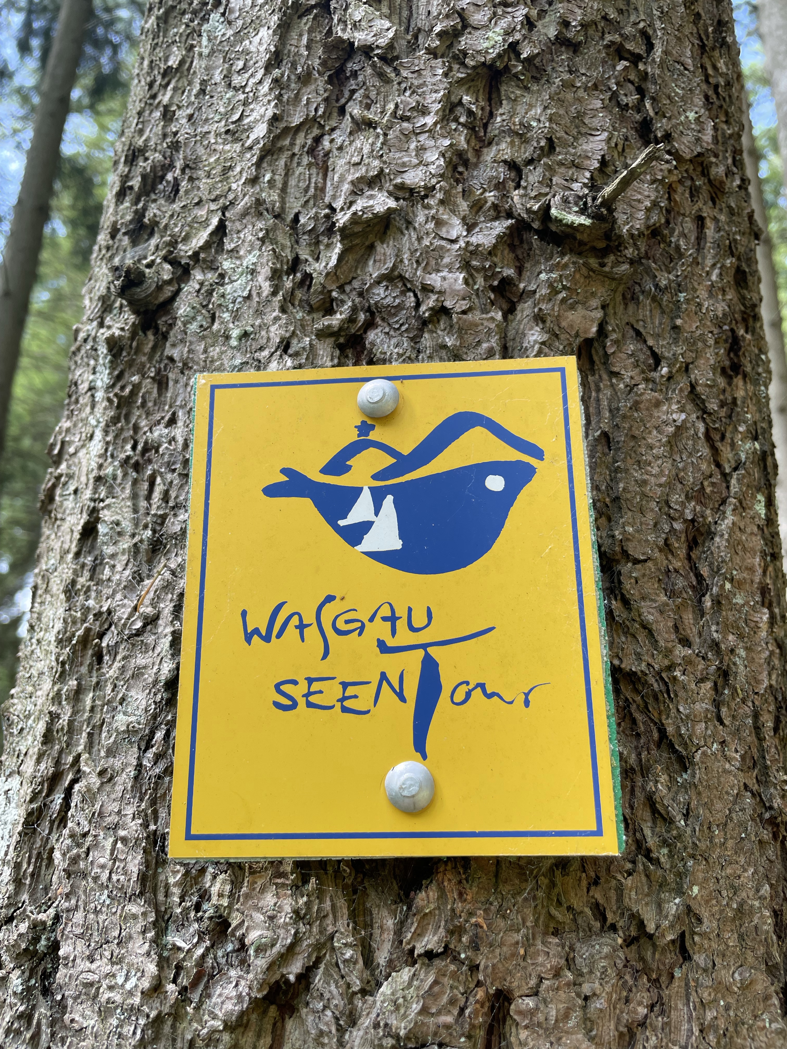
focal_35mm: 26
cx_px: 394
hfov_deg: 53.1
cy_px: 524
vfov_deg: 67.3
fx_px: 788
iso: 32
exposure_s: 1/251
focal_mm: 4.2
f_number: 1.6
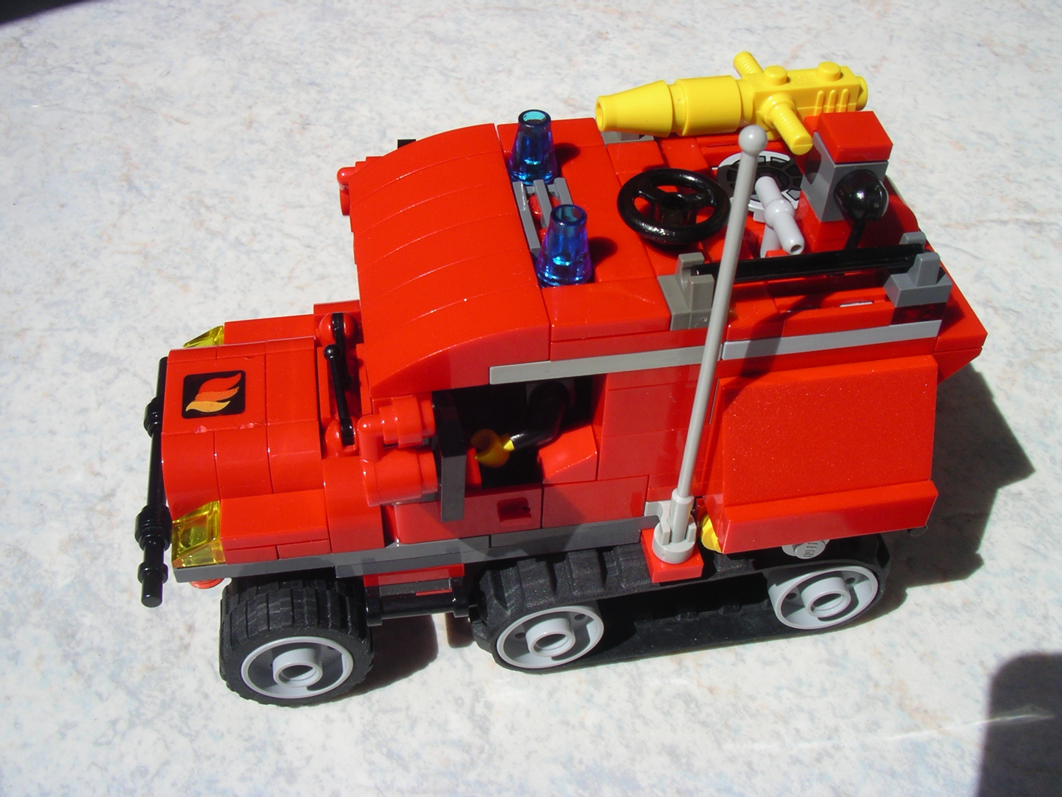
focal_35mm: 37
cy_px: 398
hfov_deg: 50.1
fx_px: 1135
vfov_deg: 38.7
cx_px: 531
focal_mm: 5.7
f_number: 6.9
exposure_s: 1/250
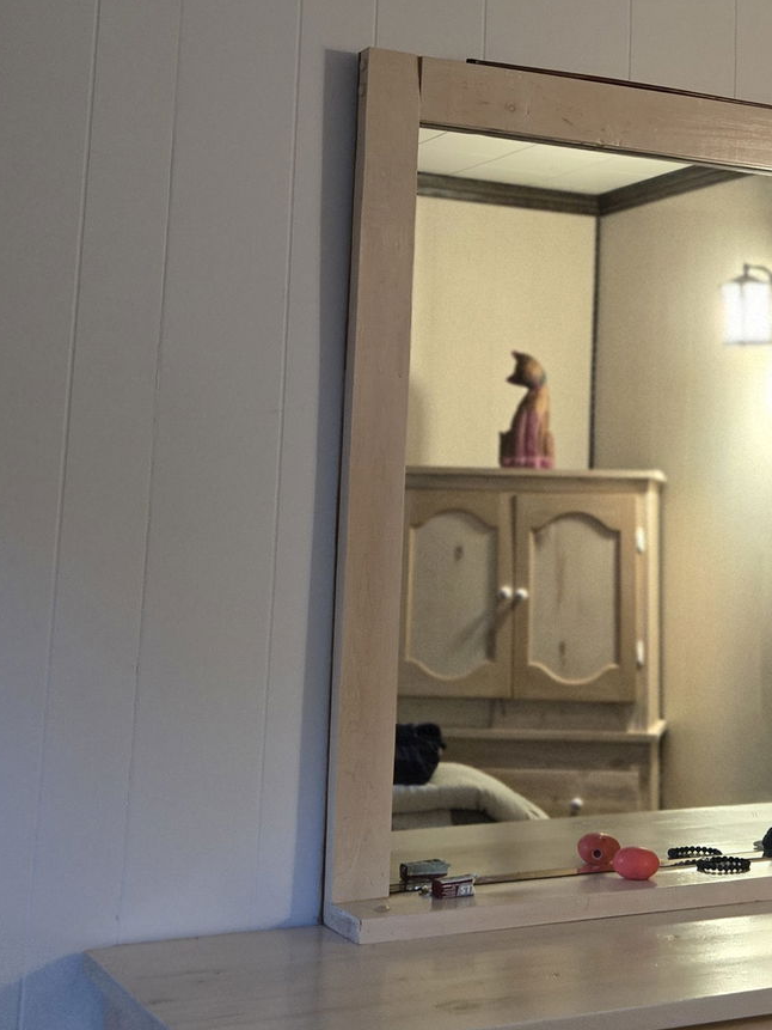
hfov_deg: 25.4
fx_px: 1695
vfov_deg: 32.9
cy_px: 210
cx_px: 581
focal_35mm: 57
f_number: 1.8
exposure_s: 1/60
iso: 1000
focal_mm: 5.4
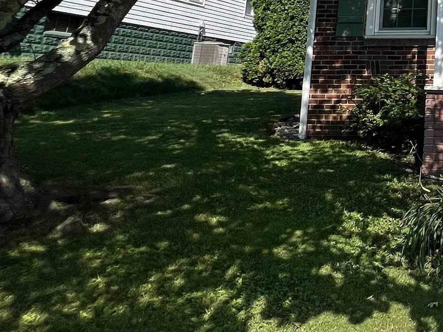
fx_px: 499
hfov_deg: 35.6
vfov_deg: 32.9
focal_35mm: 39
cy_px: -21
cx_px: 551
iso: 32
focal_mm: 1.57
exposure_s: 1/2320
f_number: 1.8
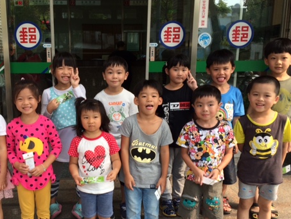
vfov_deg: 35.0
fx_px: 345
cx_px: 102
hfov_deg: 45.2
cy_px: 133
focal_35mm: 41
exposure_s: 1/348
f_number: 2.2
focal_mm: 4.15
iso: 32
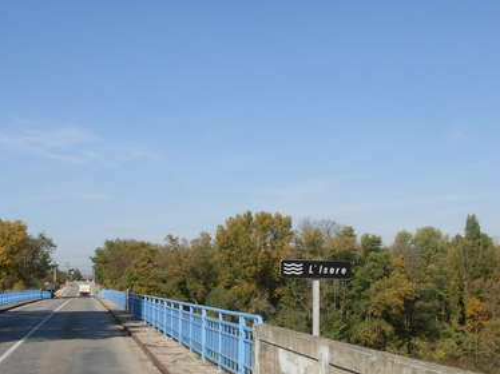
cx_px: 163
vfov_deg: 23.9
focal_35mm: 61
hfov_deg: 31.4
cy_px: 247
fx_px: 881
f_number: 4.9
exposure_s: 1/609
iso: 79
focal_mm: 6.3
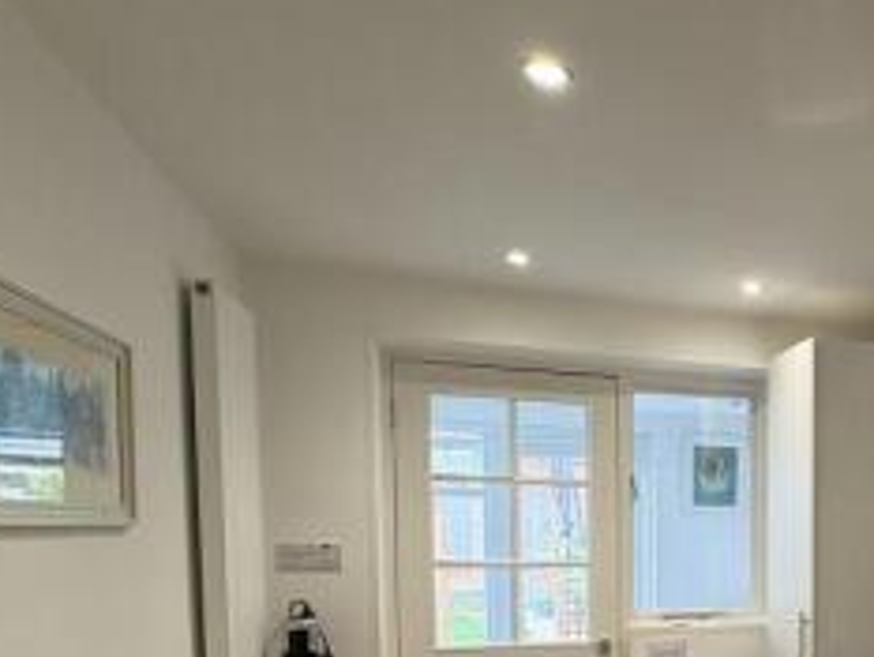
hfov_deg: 44.2
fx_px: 884
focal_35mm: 35
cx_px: 887
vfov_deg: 38.1
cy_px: 588
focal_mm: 2.22
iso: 160
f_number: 2.2
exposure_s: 1/100
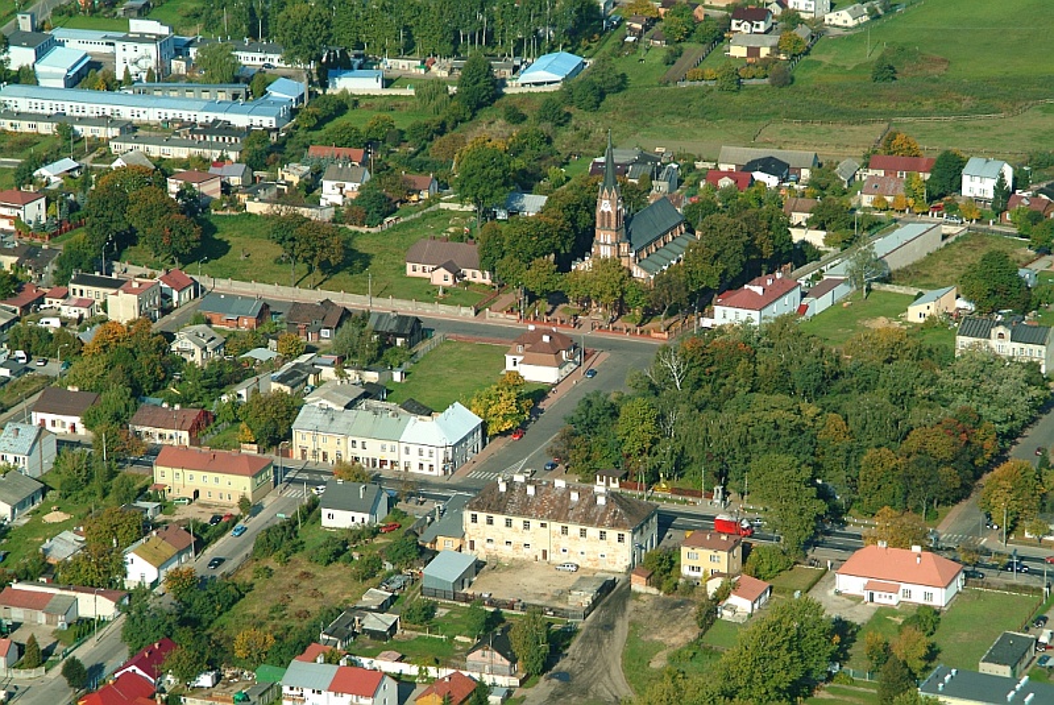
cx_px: 527
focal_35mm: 136
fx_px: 4000
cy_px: 352
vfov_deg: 10.1
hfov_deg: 15.0
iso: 400
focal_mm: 91
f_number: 6.7
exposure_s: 1/1500
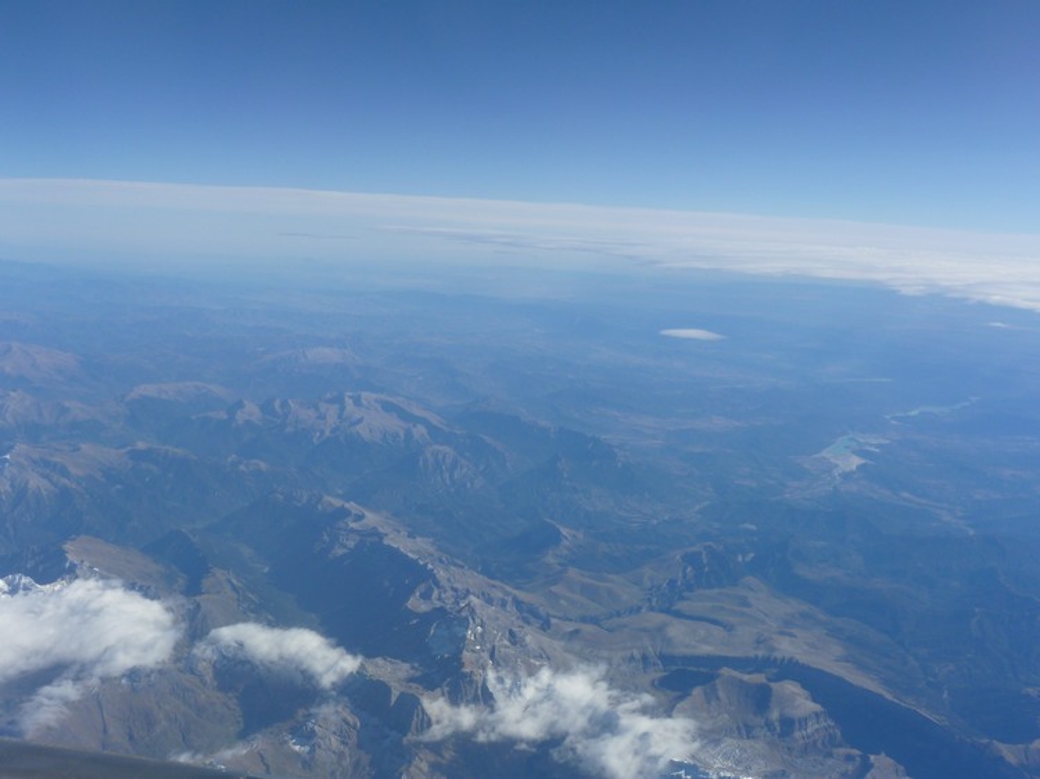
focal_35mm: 45
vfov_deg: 32.2
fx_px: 1352
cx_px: 520
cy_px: 390
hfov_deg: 42.1
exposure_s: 1/500
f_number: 5
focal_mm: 8
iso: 100
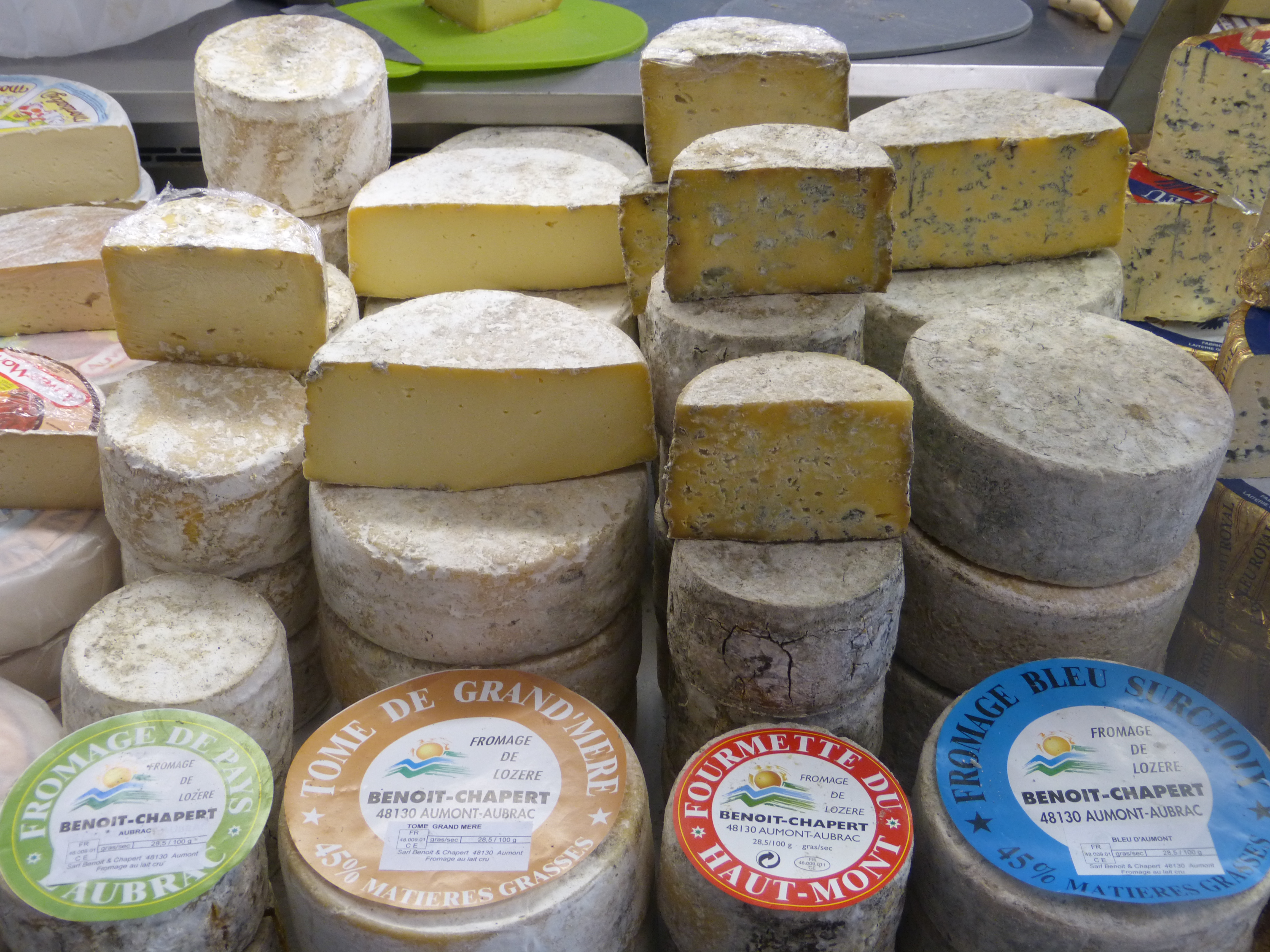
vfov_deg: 32.9
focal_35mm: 44
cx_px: 635
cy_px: 476
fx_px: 1614
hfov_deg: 42.9
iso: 160
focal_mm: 7.8
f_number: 3.2
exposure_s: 1/60
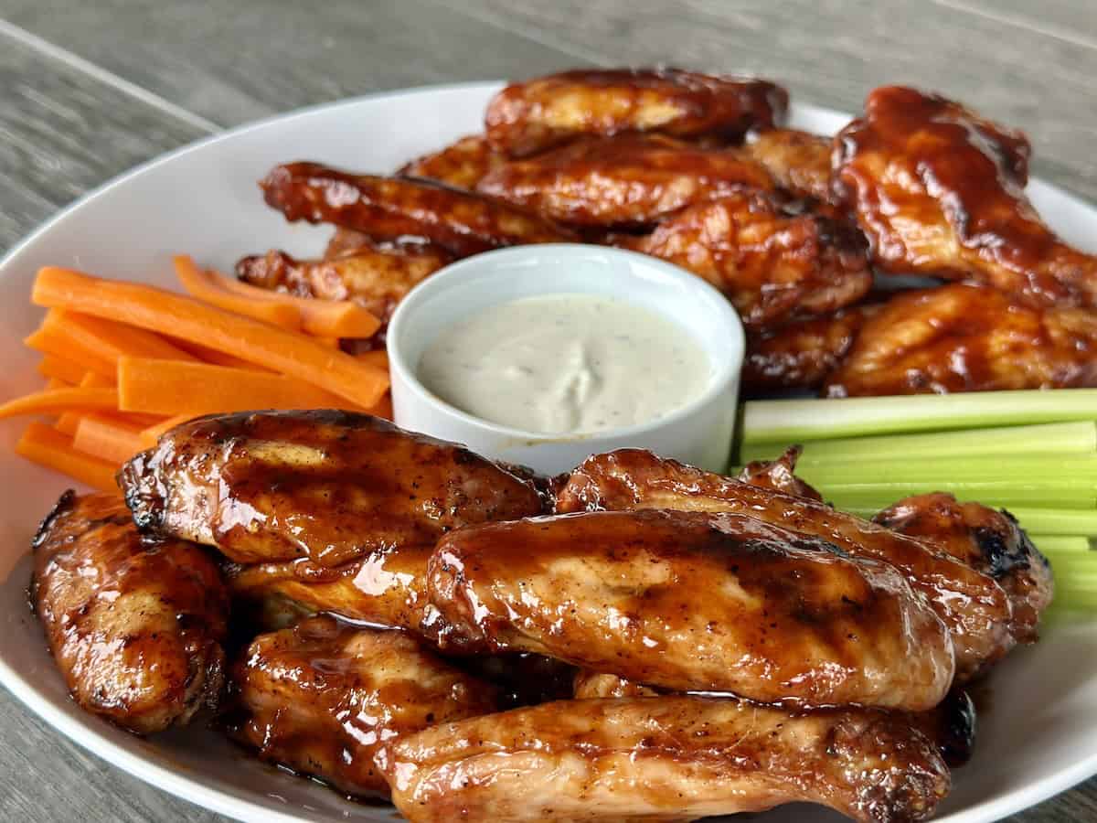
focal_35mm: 48
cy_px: 412
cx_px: 548
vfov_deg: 30.3
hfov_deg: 39.7
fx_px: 1521
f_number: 1.8
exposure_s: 1/154
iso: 64
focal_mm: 6.9
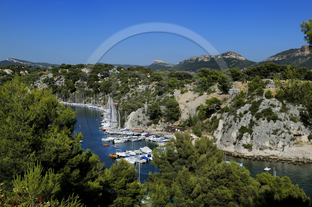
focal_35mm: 38
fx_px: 329
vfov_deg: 35.0
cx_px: 156
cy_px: 104
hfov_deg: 50.7
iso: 200
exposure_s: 1/200
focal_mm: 38
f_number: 14
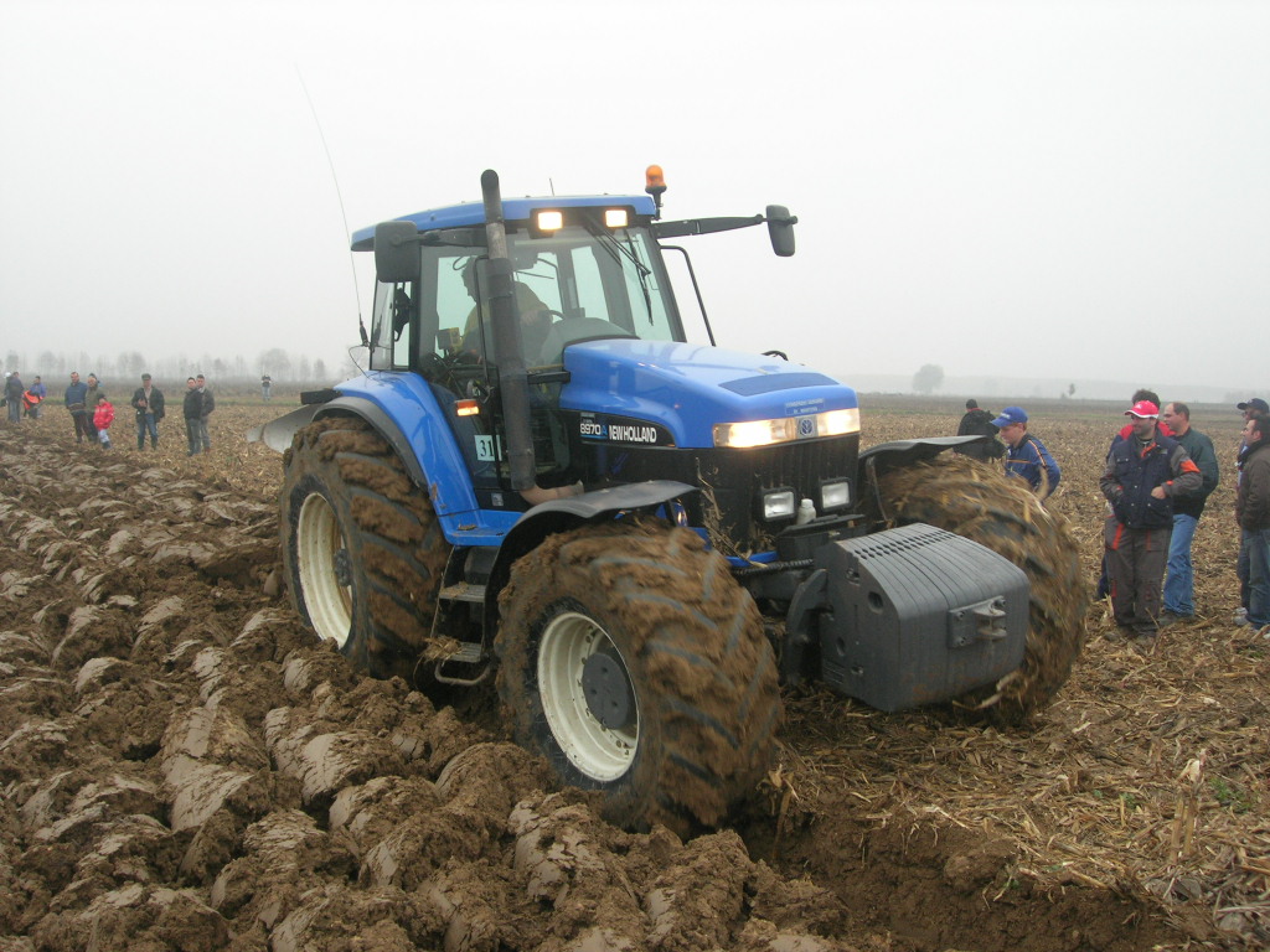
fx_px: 1394
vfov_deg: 37.7
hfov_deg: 49.0
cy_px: 476
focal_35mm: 38
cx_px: 635
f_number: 4.8
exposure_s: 1/100
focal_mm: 7.8
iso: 100
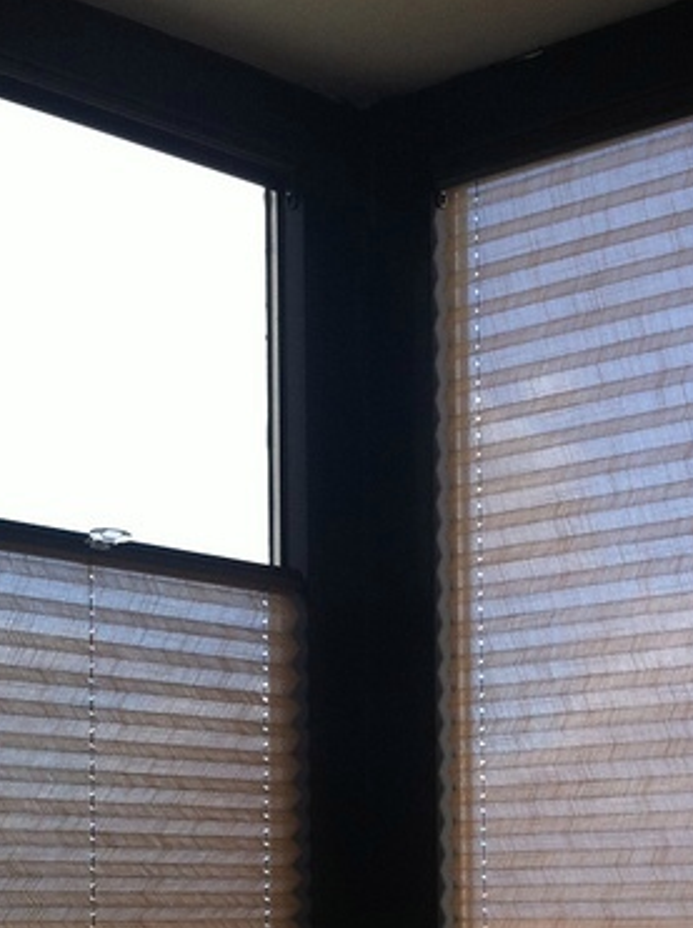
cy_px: 898
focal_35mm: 85
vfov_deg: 22.3
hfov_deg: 17.3
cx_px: 367
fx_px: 2275
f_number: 2.8
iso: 80
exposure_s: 1/258
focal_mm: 3.85
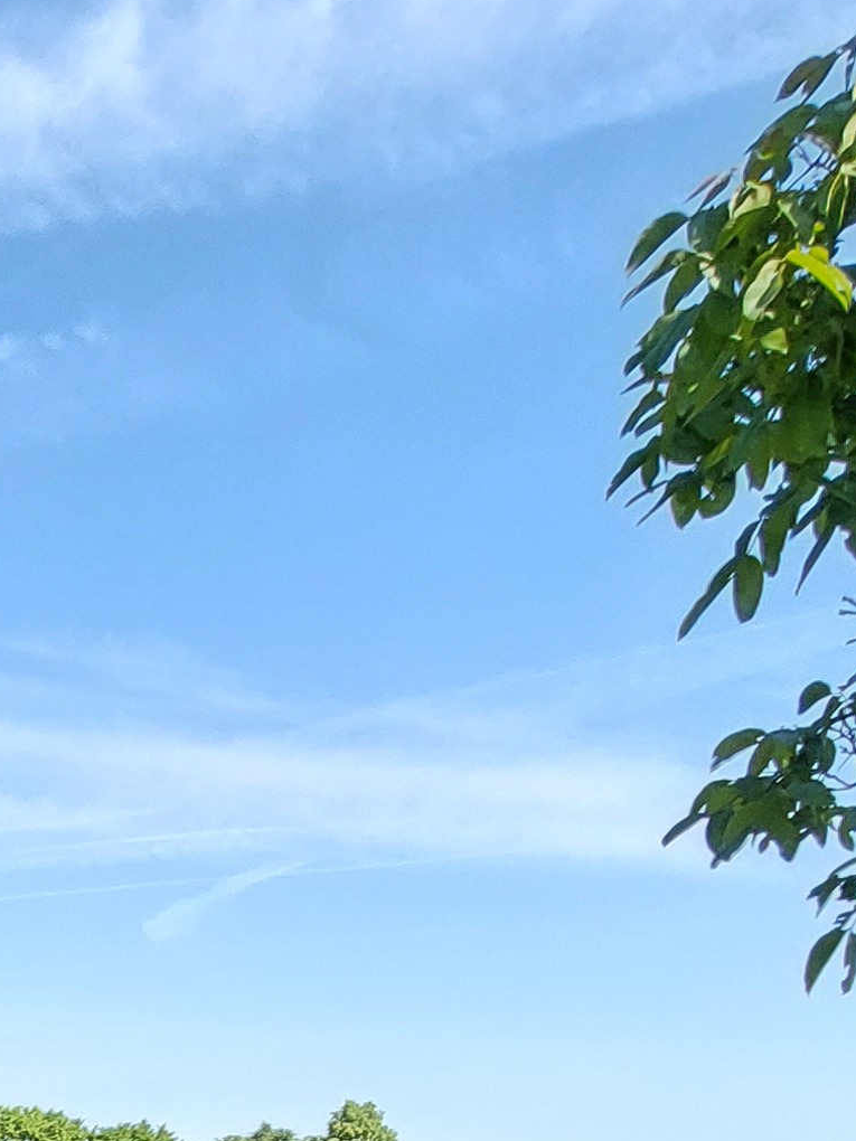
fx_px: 1682
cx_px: -314
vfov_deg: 30.4
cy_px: 1451
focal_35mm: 51
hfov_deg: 24.2
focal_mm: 1.74
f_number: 2.2
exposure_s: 1/383
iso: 50
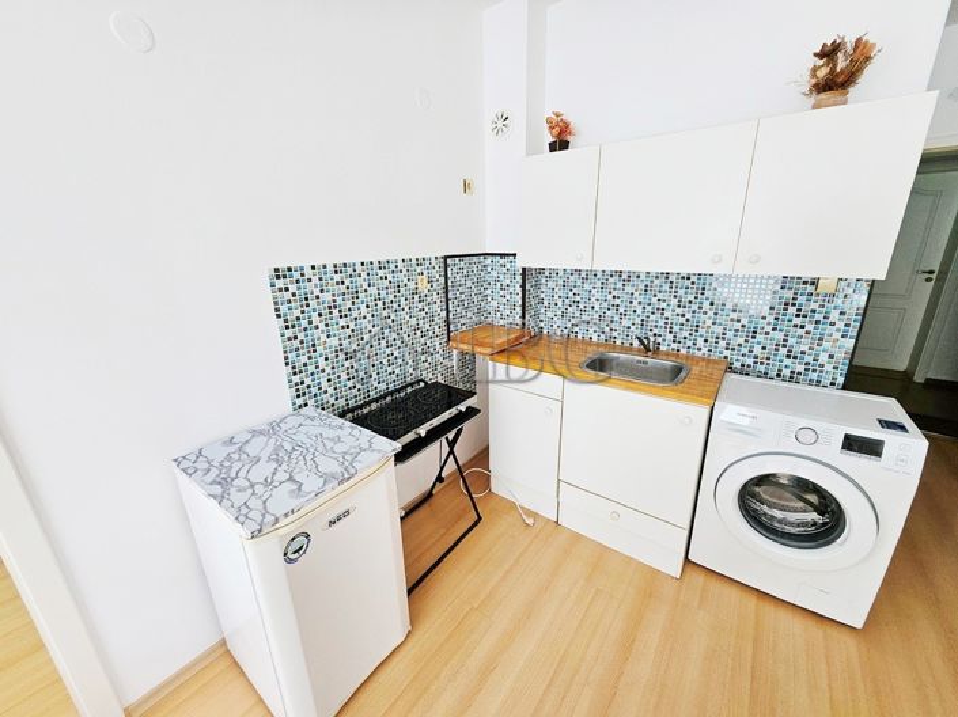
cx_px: 479
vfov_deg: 89.9
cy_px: 358
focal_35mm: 13
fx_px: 360
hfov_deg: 106.2
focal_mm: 1.7
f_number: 2.2
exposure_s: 1/100
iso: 40
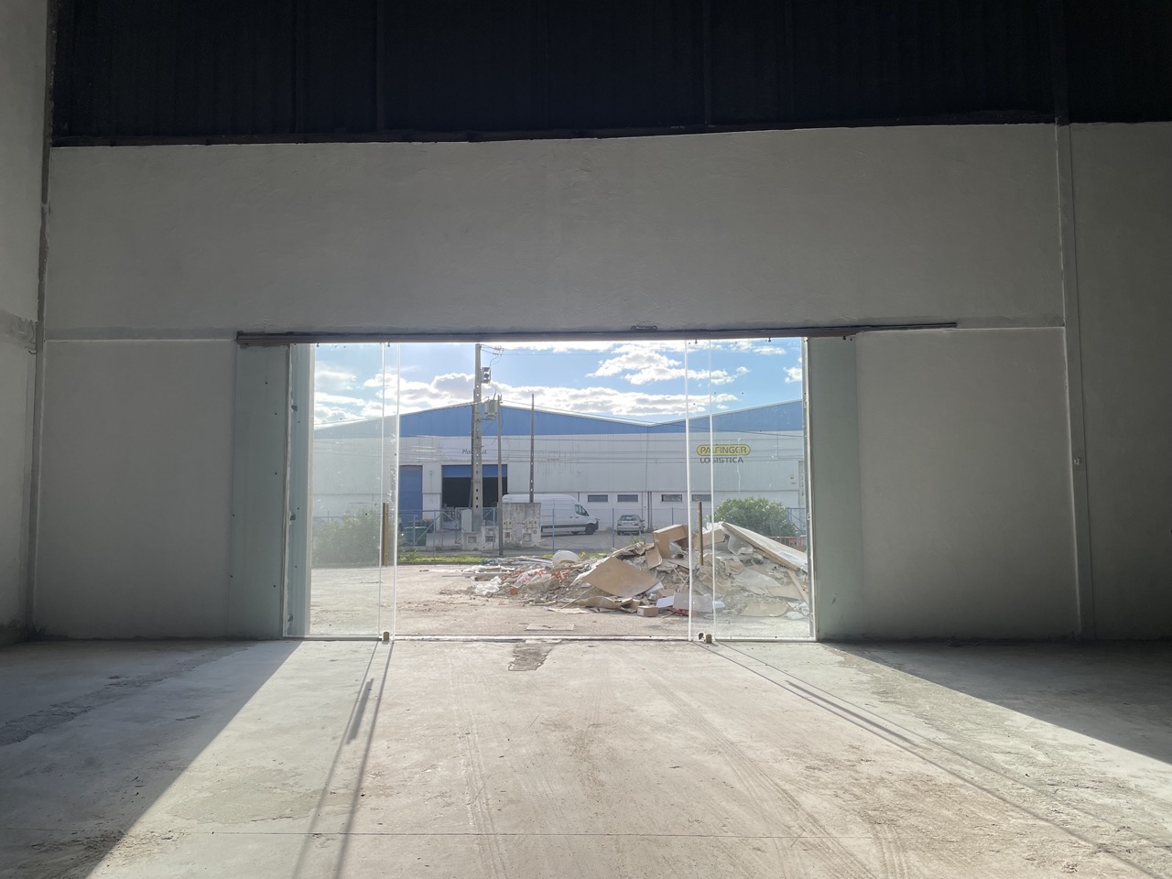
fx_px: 880
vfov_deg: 53.1
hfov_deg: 67.3
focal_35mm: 26
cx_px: 586
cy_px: 440
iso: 32
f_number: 1.6
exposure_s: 1/1916
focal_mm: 4.2
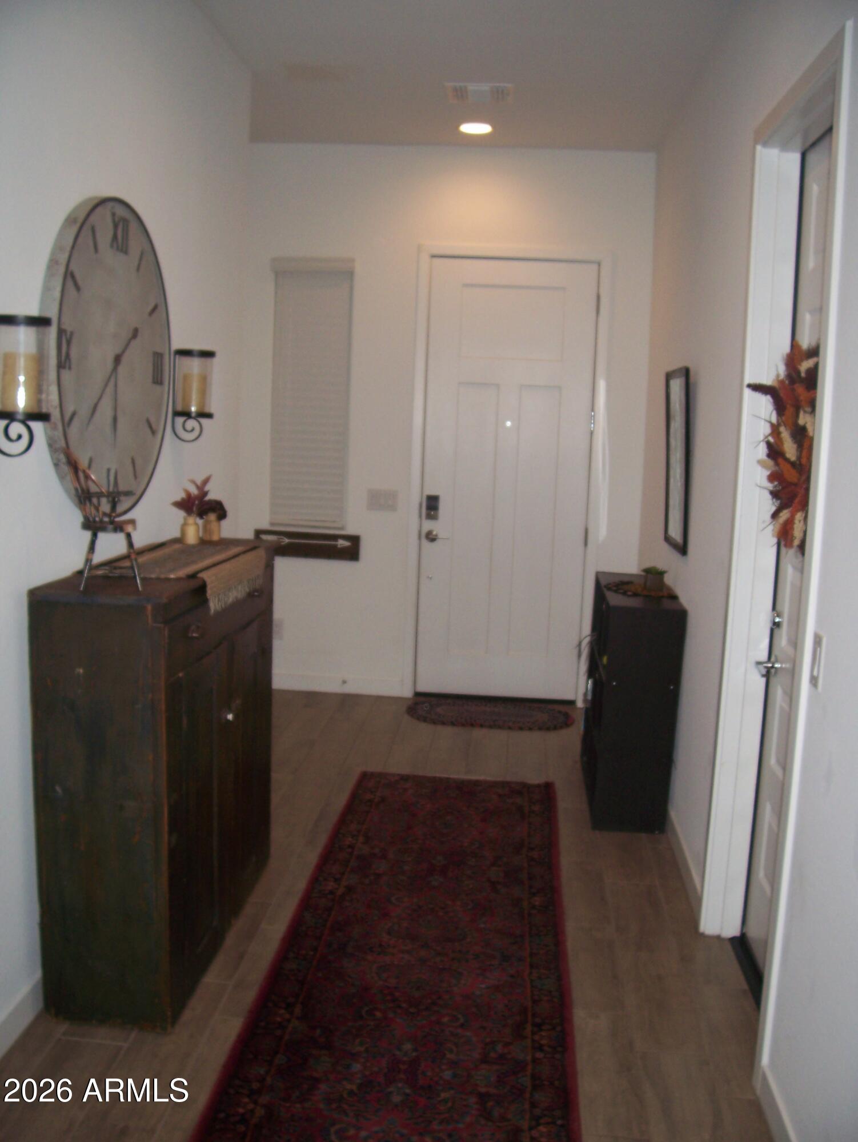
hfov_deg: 41.8
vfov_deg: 53.9
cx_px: 429
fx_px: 1122
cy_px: 571
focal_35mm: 34
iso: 80
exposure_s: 1/60
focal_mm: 5.6
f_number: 2.7
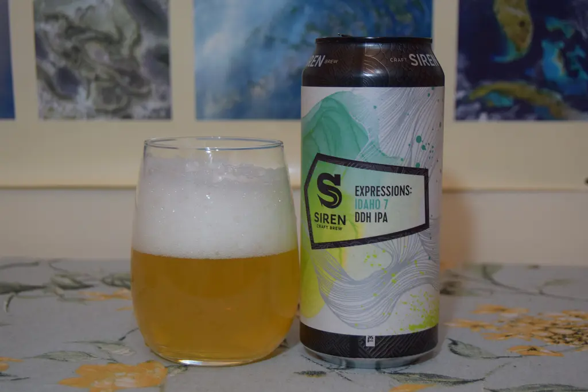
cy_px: 196
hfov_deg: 31.9
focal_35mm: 63
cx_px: 294
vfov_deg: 21.6
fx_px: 1029
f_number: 5
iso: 720
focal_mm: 42
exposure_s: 1/60
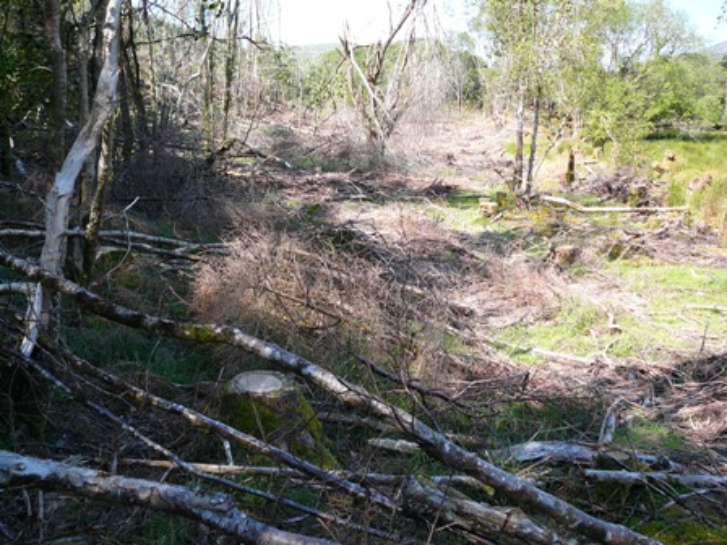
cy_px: 272
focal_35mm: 35
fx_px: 735
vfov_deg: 40.7
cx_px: 364
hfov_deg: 52.6
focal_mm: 5.2
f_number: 2.8
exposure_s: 1/250
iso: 80
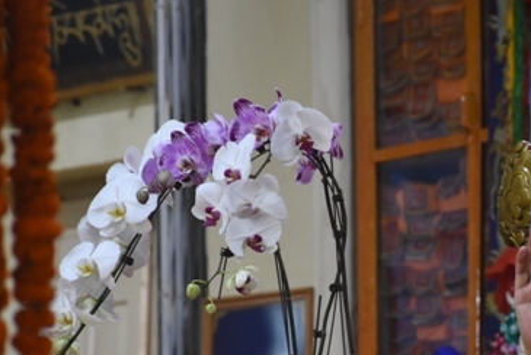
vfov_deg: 3.7
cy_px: 309
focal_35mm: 368
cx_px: 441
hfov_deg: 5.6
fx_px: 5432
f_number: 7.1
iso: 2000
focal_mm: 140
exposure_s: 1/50
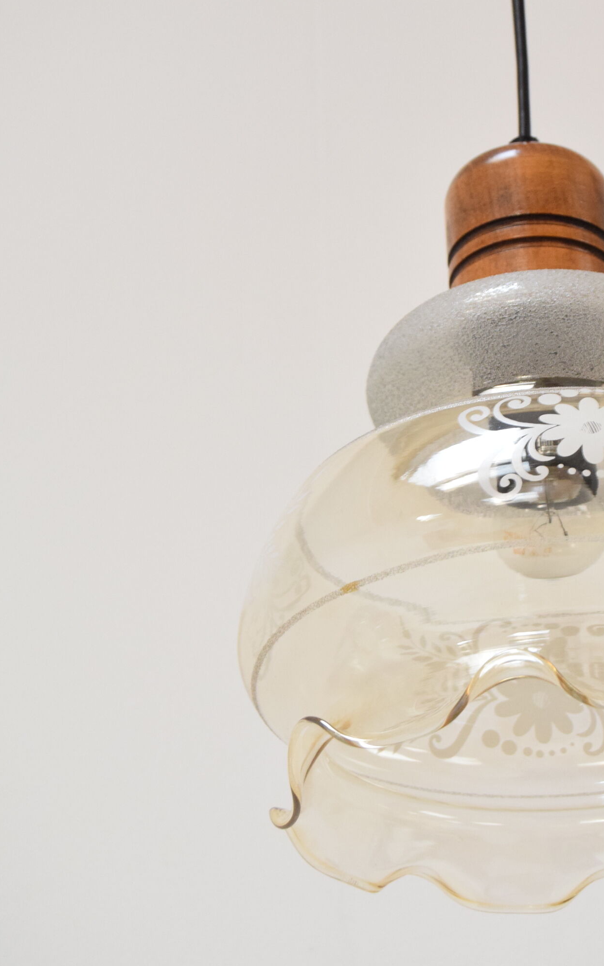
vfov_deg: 19.6
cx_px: 536
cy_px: 484
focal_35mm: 106
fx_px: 2792
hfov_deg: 12.3
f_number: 6.3
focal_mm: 46
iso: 1600
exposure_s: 1/160
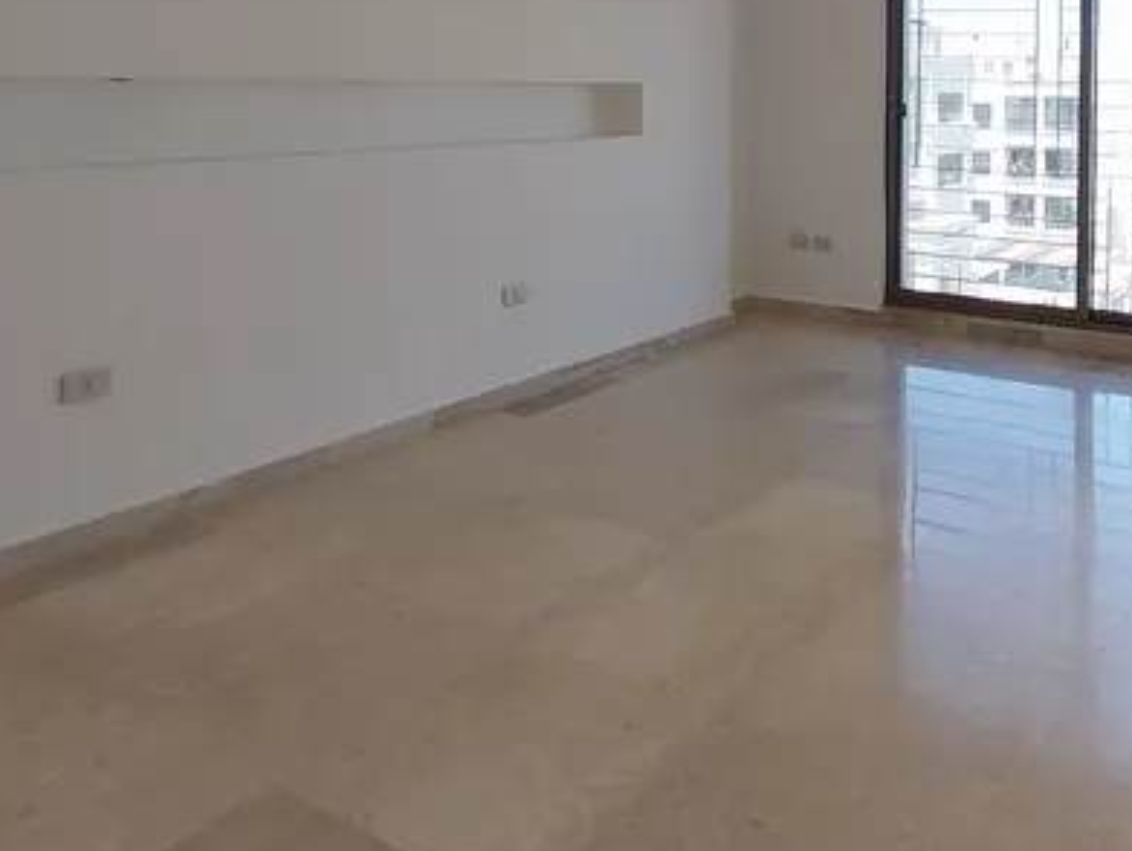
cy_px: 90
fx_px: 1015
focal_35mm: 31
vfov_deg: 41.9
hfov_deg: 55.3
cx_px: 858
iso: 64
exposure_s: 1/100
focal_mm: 1.3
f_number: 2.2
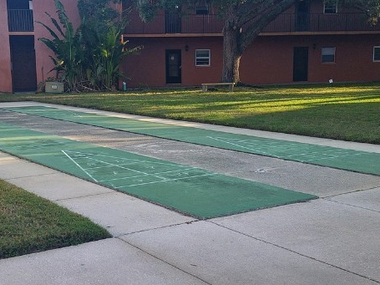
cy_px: 157
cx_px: 155
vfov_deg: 27.0
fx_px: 593
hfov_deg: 35.4
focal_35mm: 54
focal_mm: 6.7
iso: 16
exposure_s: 1/216
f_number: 1.8
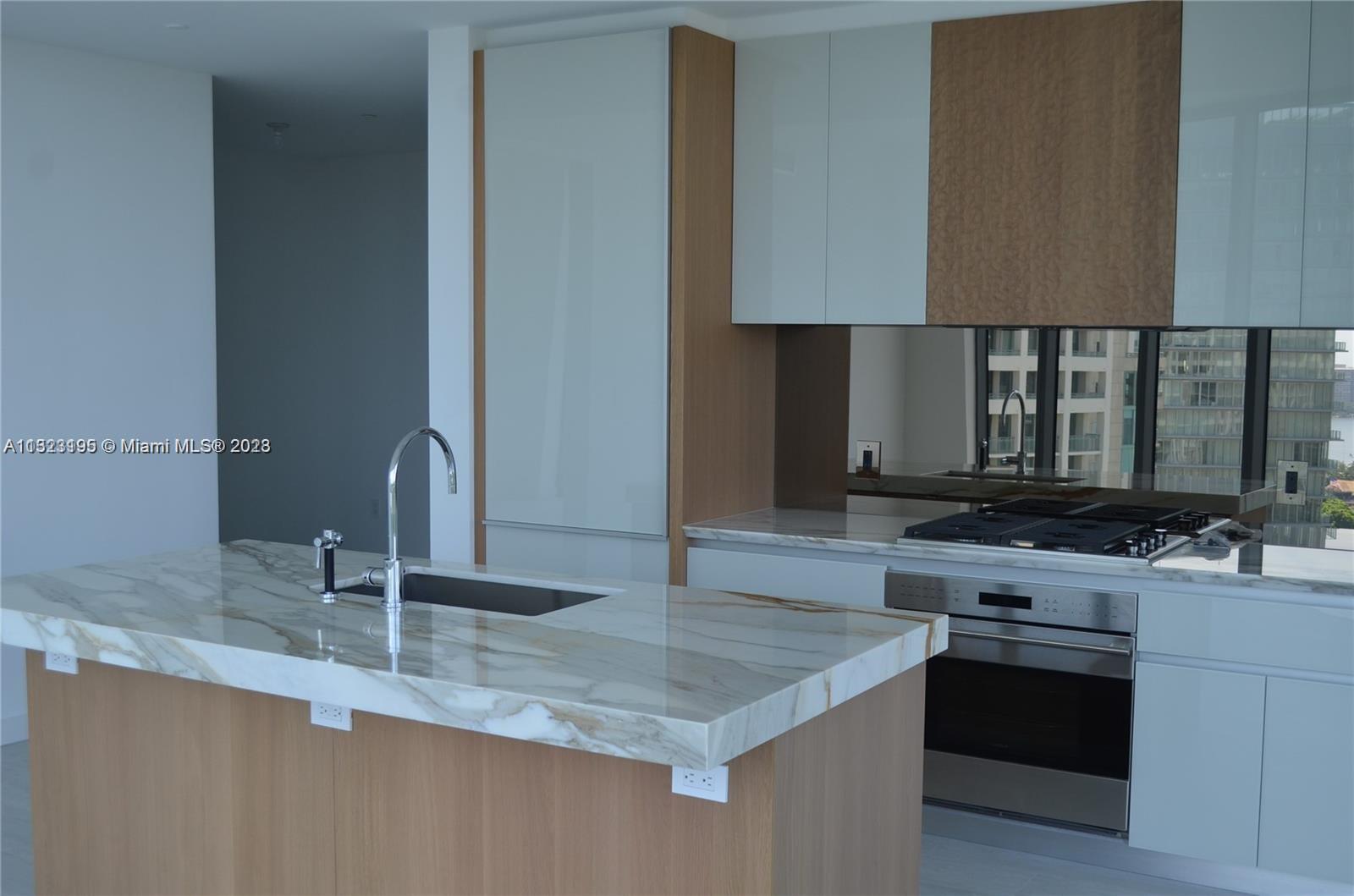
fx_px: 1463
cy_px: 448
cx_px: 677
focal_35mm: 39
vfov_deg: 34.0
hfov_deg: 49.7
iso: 220
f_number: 5.6
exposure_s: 1/125
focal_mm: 26
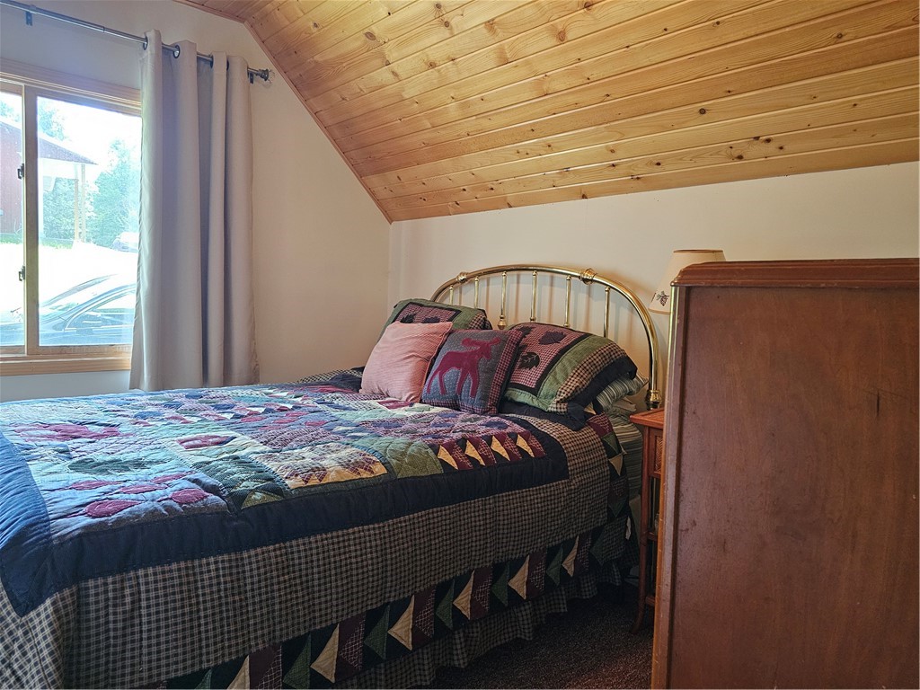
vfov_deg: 58.9
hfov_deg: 73.9
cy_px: 345
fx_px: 611
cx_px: 460
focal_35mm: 23
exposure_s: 1/60
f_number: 1.7
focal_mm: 6.3
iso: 500
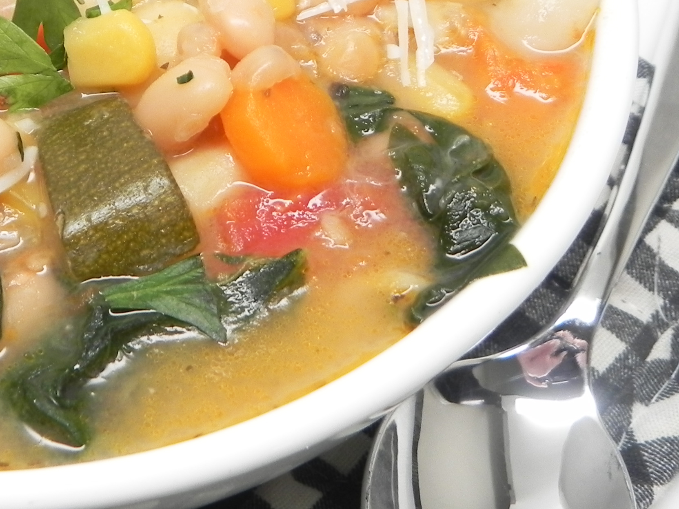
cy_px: 188
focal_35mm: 57
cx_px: 72
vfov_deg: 25.6
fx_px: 1118
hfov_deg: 32.2
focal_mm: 4.6
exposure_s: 1/38.2
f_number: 2.8
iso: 160
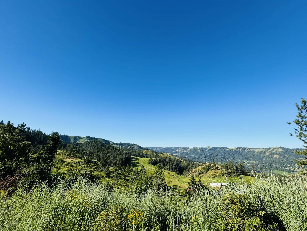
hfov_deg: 102.1
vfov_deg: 85.7
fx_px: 124
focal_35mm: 14
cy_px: 116
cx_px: 154
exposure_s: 1/1748
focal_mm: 2.22
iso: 50
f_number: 2.2
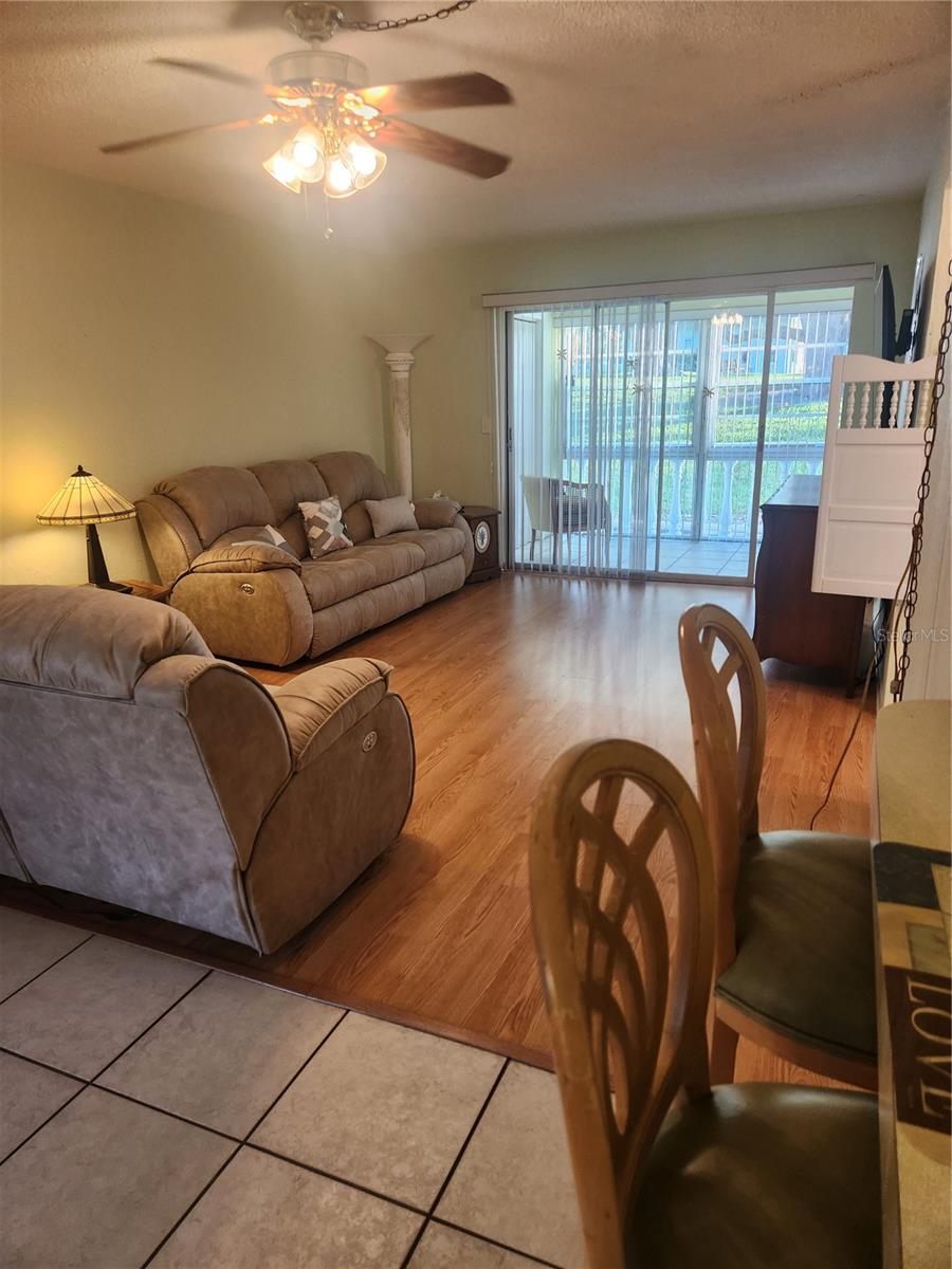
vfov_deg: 73.9
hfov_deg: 58.9
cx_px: 476
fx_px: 843
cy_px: 634
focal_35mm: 23
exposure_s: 1/120
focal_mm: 5.4
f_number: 1.8
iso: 200
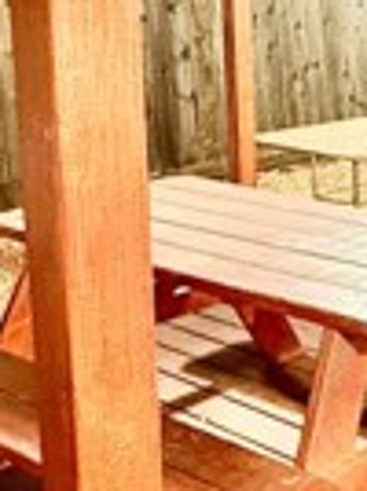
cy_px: 143
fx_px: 950
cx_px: 606
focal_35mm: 67
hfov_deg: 18.4
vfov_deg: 28.7
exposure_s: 1/60
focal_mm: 2.22
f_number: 2.2
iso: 800
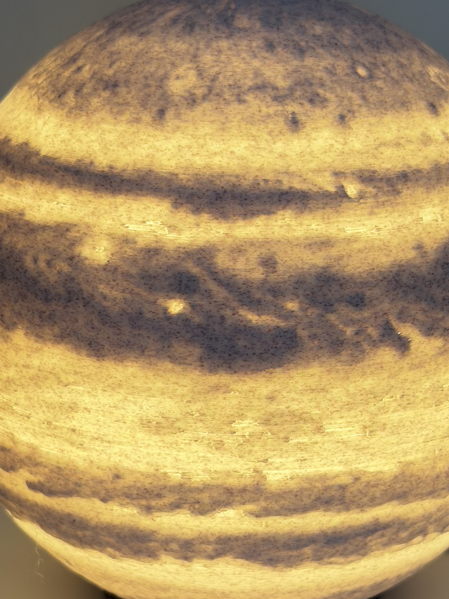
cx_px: 245
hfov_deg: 18.7
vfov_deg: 24.7
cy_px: 337
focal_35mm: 79
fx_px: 1366
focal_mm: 6.76
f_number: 1.78
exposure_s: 1/100
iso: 80
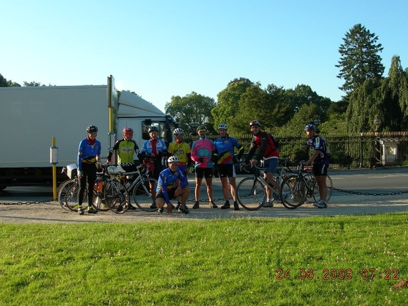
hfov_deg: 45.8
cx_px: 213
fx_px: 483
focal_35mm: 41
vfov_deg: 35.1
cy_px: 144
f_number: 4.8
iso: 50
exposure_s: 1/210
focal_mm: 7.8
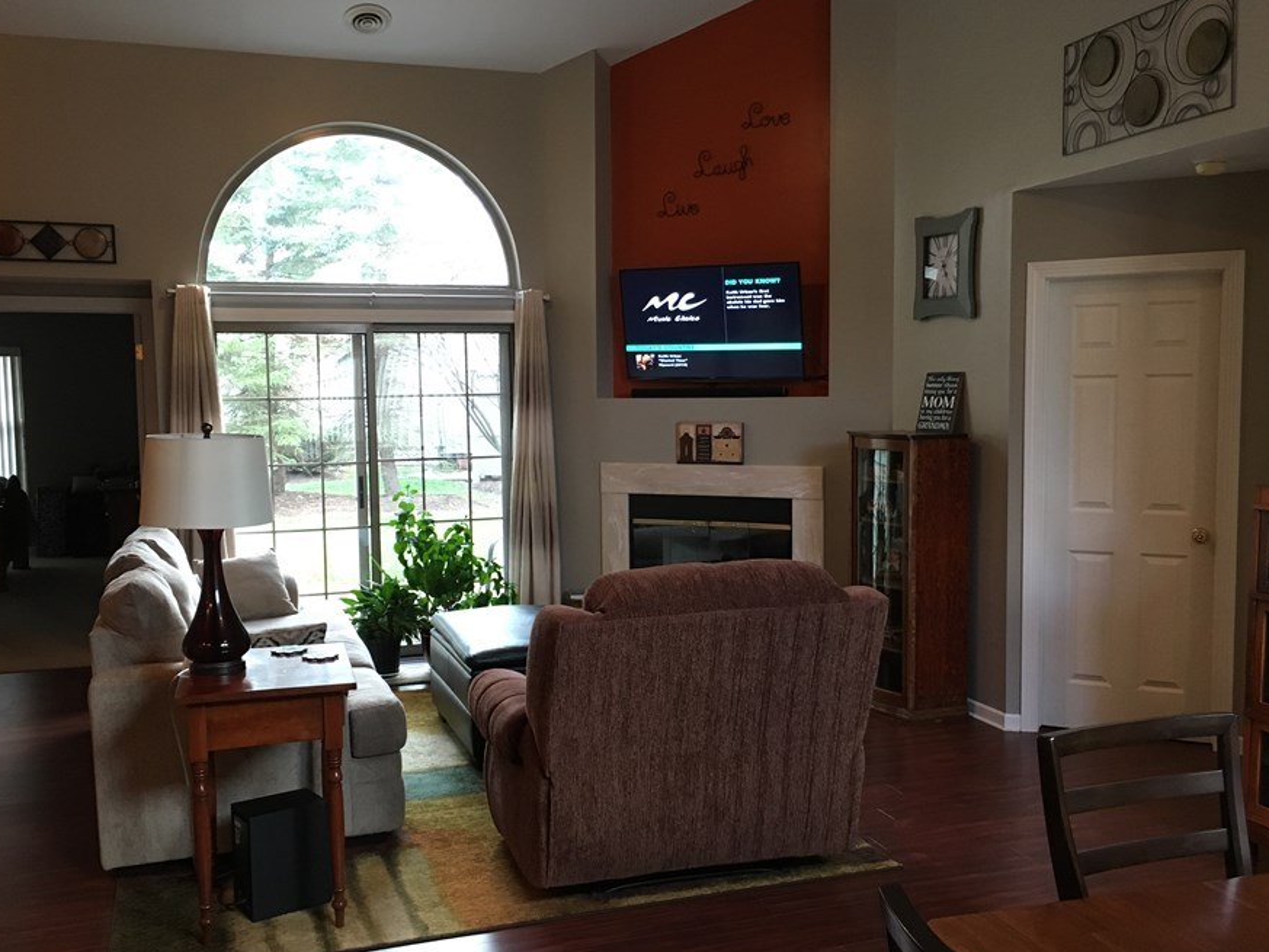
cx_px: 637
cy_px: 500
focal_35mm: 34
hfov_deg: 54.0
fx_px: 1247
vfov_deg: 41.8
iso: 125
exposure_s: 1/30
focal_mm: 4.15
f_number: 2.2
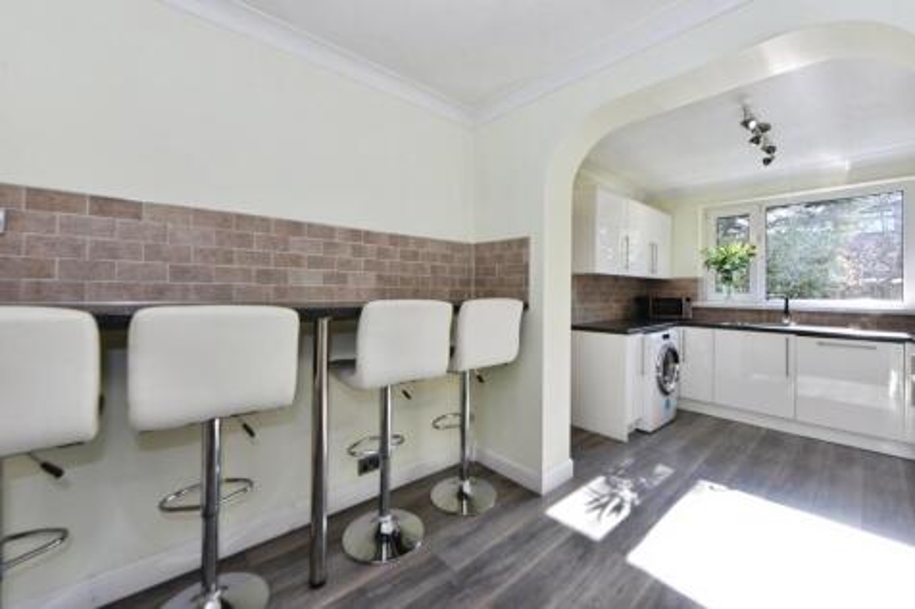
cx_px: 458
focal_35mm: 14
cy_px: 304
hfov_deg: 104.3
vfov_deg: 81.2
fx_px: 356
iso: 320
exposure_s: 1/50
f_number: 9
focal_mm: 14
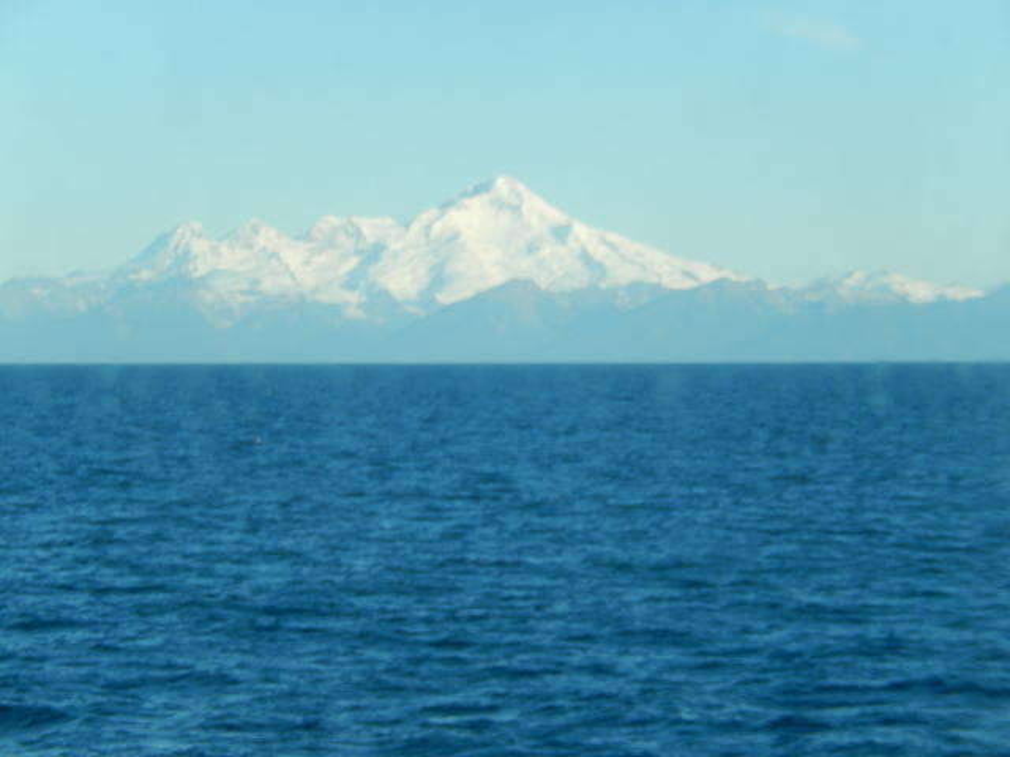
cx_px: 505
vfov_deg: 10.1
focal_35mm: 147
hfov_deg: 13.4
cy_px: 378
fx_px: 4289
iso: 125
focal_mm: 26.4
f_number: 5.6
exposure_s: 1/320
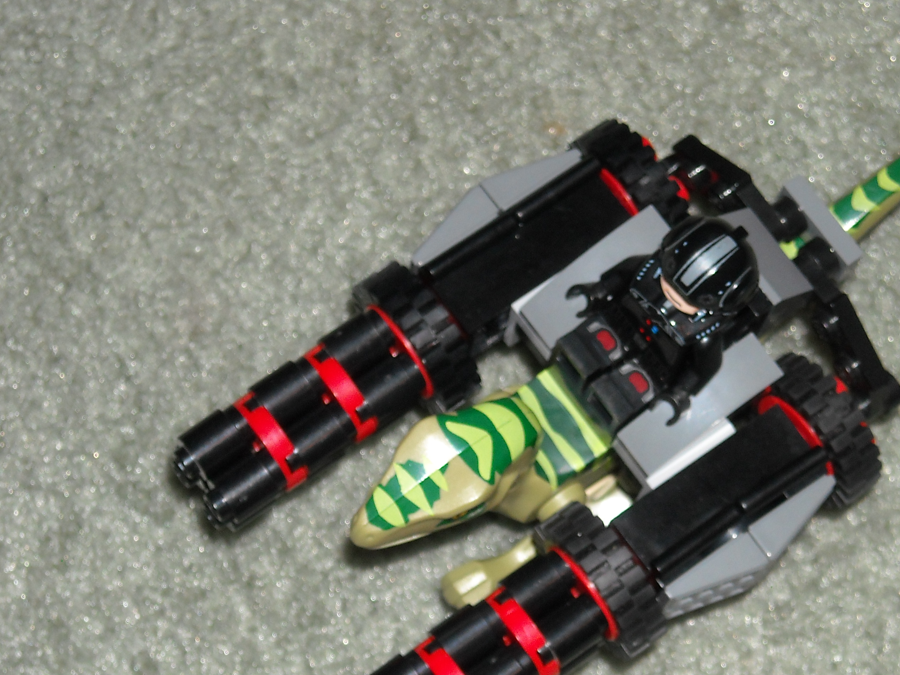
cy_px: 413
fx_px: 3510
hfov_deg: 14.6
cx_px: 517
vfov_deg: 11.0
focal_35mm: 135
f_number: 4.7
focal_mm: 17.1
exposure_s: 1/125
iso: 200
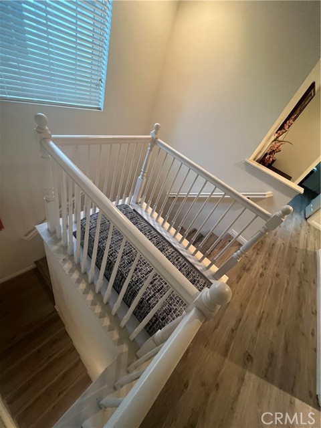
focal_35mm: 13
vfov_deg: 106.2
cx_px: 160
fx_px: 161
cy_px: 214
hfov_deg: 89.9
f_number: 1.8
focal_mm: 1.57
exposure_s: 1/60
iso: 500
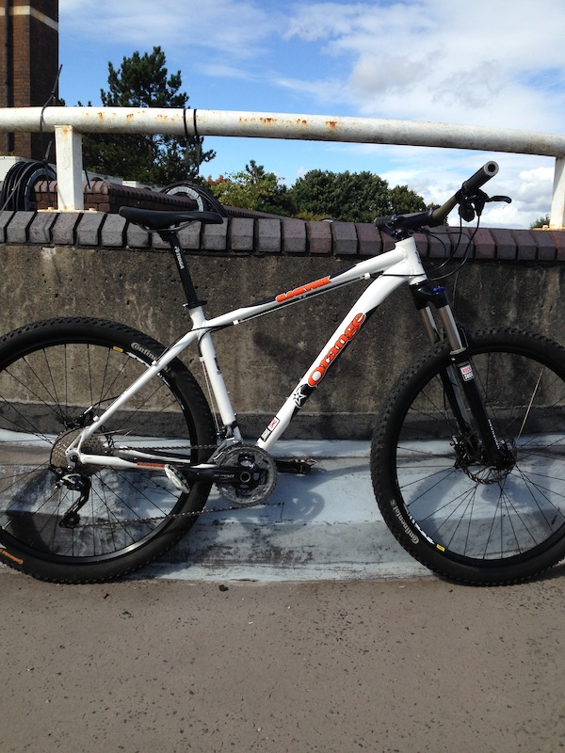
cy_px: 376
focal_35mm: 33
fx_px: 718
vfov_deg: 55.4
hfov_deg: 42.9
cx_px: 282
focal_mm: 4.12
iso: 50
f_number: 2.4
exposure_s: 1/1427
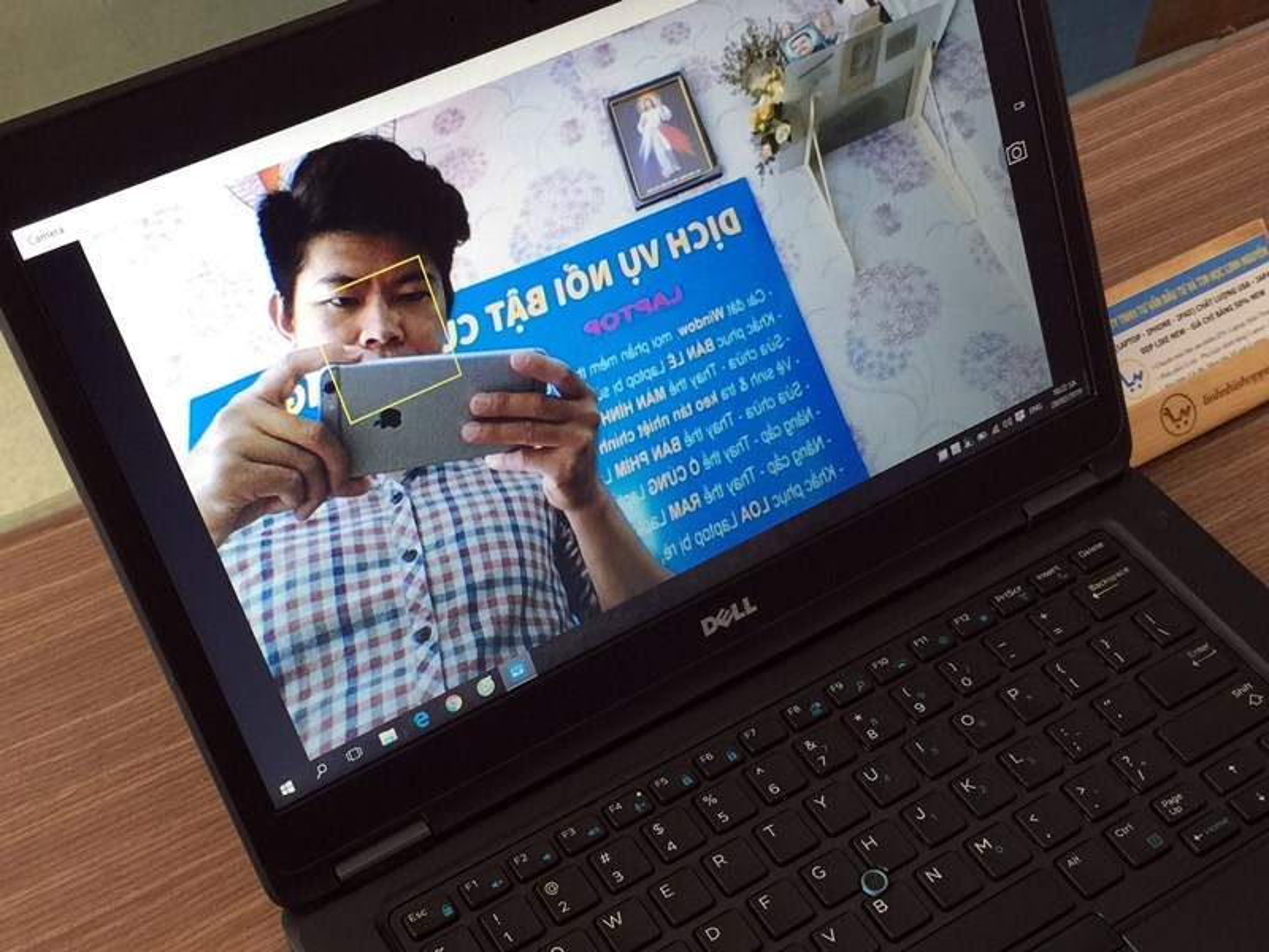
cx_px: 634
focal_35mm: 29
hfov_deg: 61.7
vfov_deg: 48.2
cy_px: 476
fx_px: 1063
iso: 64
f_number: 2.2
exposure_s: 1/17
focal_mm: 4.15
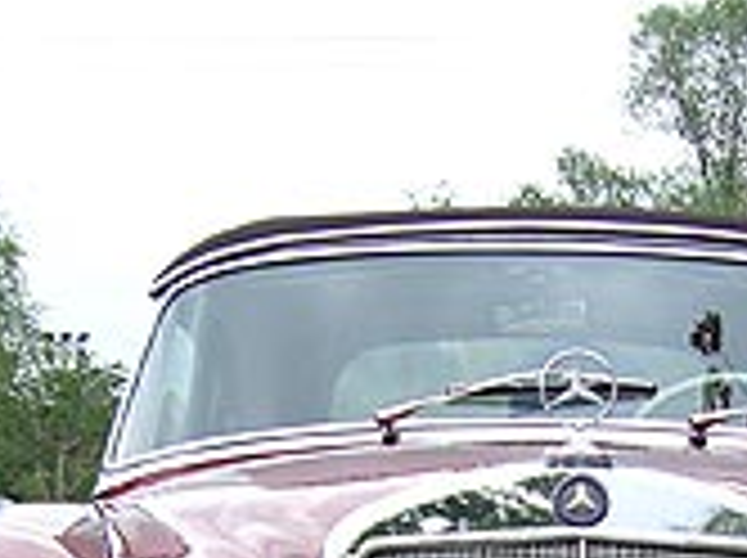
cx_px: 544
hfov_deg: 17.8
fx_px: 2370
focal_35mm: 110
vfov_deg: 12.9
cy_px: 774
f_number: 2.7
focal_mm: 6.2
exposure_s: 1/320
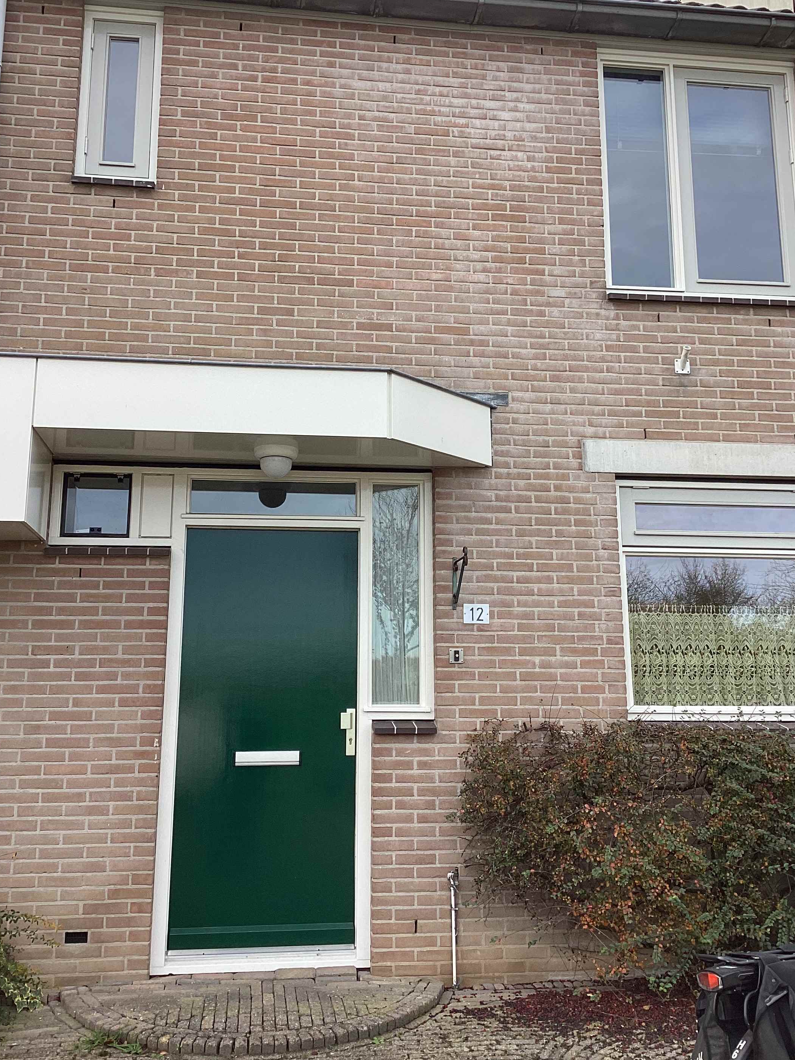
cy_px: 465
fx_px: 1102
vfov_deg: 51.2
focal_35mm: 36
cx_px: 408
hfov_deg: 39.7
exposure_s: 1/248
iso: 25
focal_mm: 3.3
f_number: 2.4
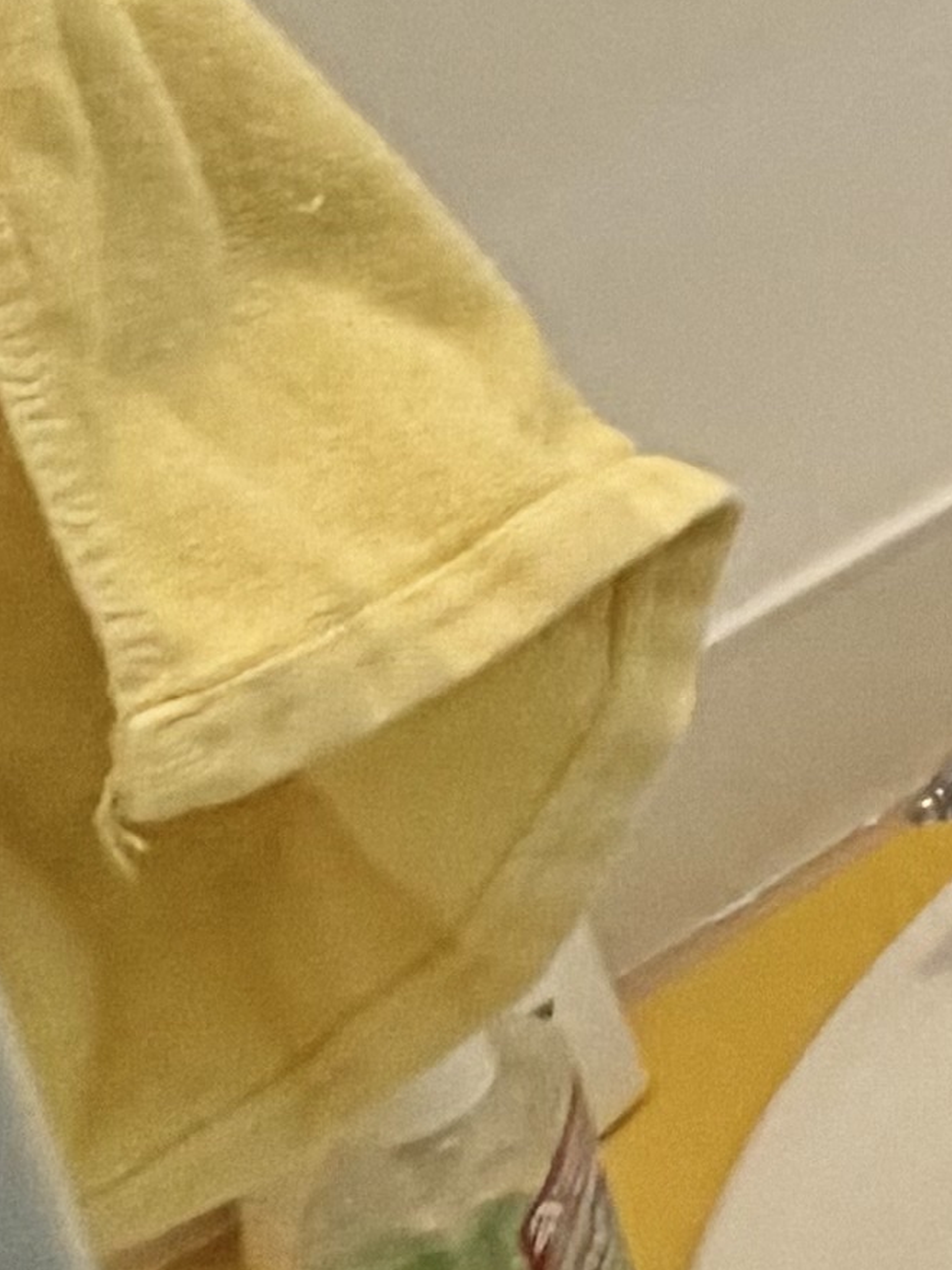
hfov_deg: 10.2
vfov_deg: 18.4
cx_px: 3068
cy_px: -770
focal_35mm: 91
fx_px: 3338
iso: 200
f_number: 2.2
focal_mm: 2.22
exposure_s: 1/120
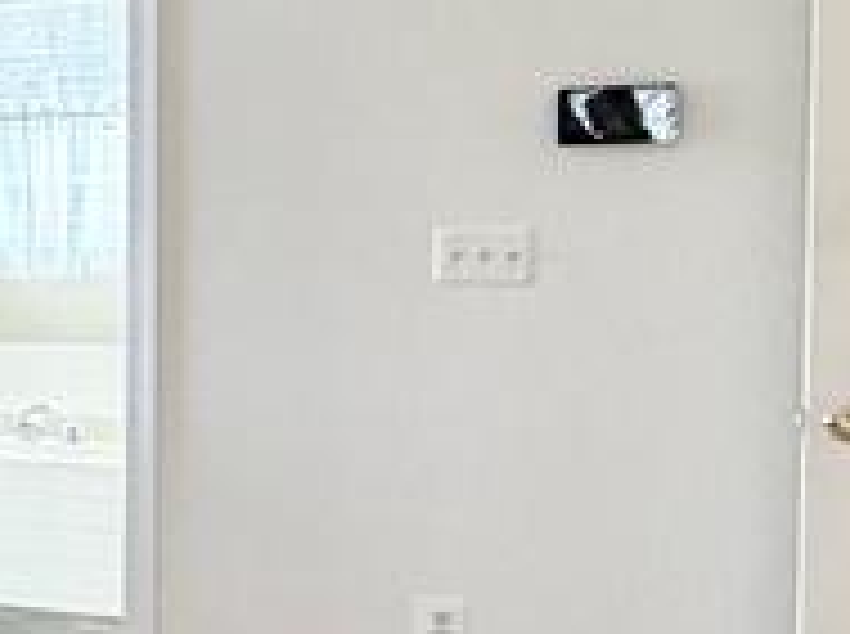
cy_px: 283
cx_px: -1084
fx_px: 1863
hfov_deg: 15.9
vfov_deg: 19.3
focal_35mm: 76
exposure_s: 1/120
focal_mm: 2.22
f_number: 2.2
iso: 160
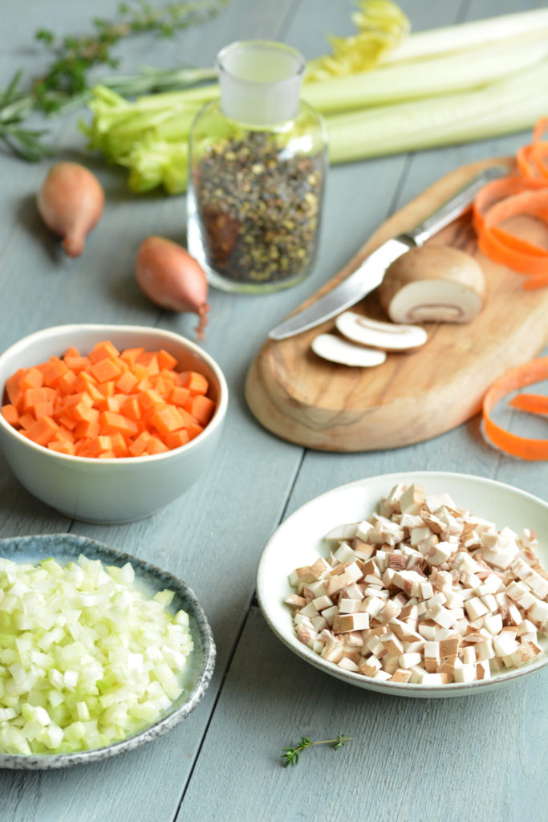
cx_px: 274
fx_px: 3595
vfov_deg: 13.0
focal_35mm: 158
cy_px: 411
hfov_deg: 8.7
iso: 200
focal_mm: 105
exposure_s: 1/4
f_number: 5.6
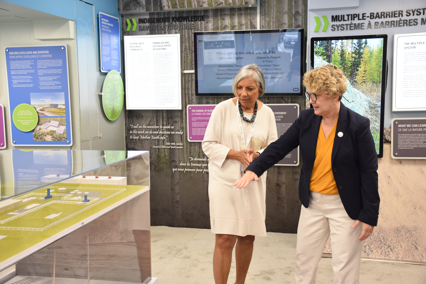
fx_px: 532
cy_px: 142
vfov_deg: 29.9
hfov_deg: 43.6
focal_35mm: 45
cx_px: 213
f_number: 4
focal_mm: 30
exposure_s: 1/50
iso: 450
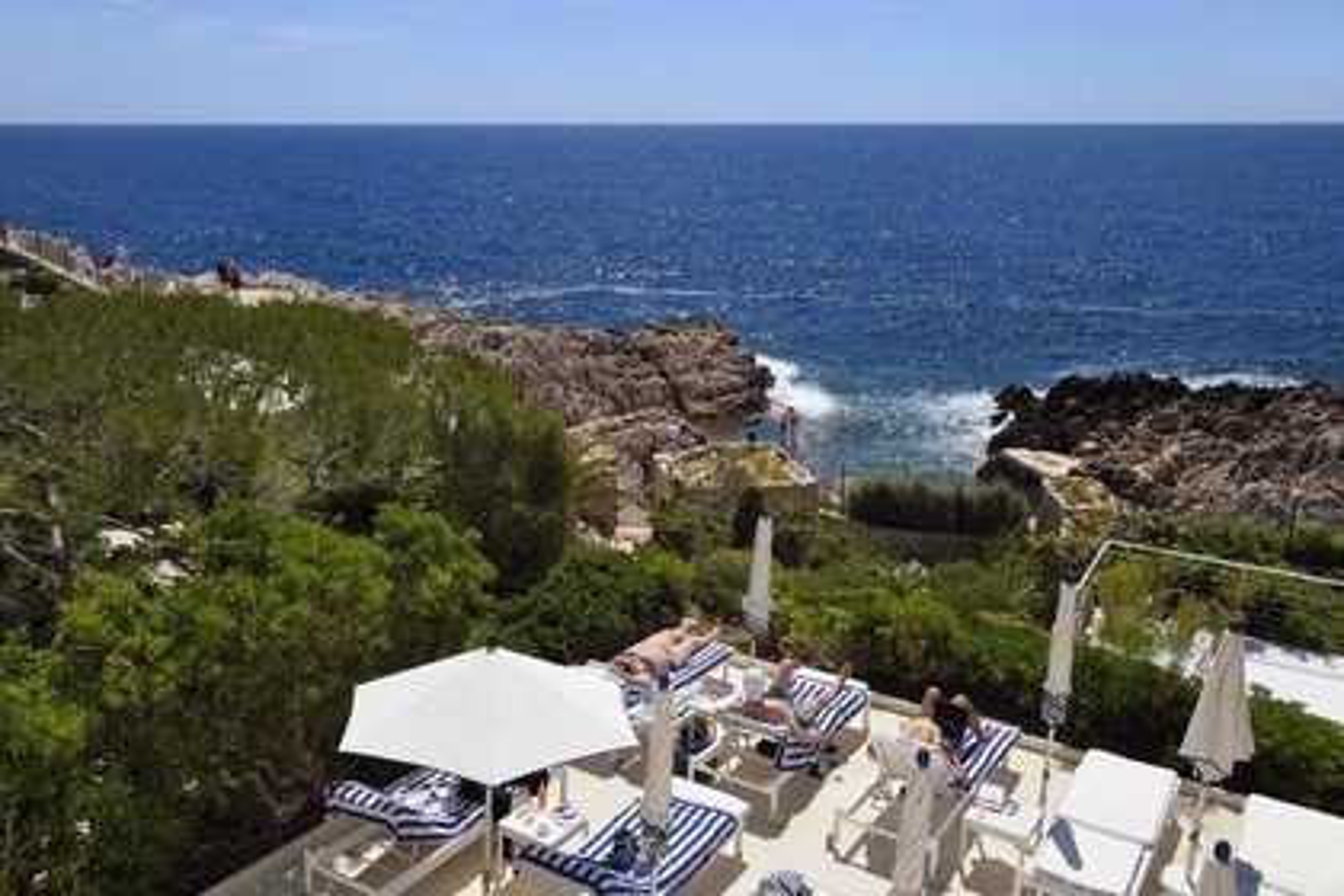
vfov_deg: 41.1
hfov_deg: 58.7
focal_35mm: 32
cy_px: 448
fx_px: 1195
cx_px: 672
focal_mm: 32
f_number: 16
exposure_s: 1/250
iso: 200
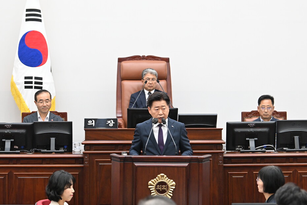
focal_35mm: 147
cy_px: 105
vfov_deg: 9.3
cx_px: 158
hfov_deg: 14.0
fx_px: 1253
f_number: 4
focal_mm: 95
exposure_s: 1/200
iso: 2500
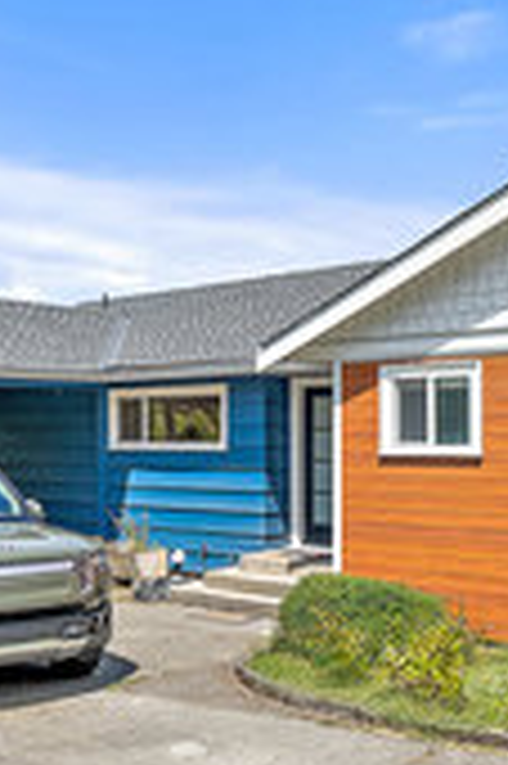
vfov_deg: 47.4
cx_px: 285
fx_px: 870
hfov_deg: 32.5
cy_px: 364
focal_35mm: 41
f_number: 6.3
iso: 320
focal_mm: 16
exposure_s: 1/500
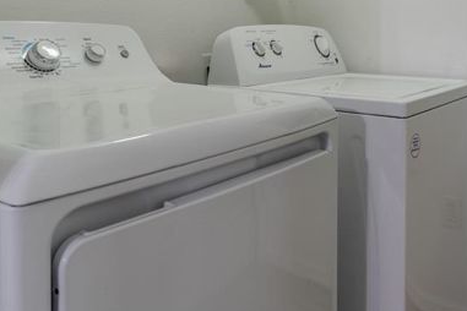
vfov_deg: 34.3
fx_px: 480
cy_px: 43
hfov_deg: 51.5
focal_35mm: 37
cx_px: 286
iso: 100
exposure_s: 1/40
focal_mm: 20
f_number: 8
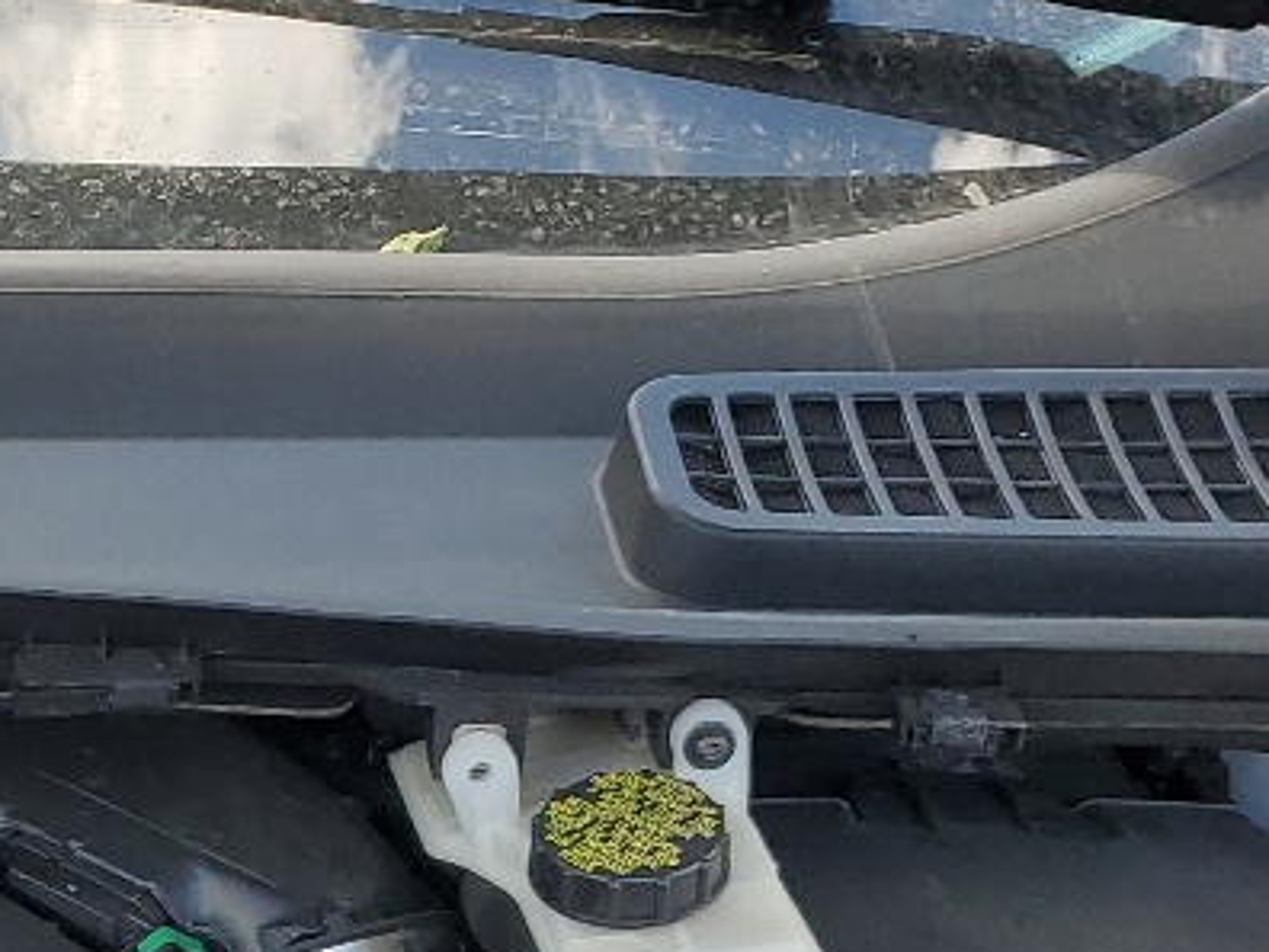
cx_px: -288
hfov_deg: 17.7
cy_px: 1279
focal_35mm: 105
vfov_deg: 13.5
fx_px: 3849
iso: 50
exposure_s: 1/625
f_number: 1.5
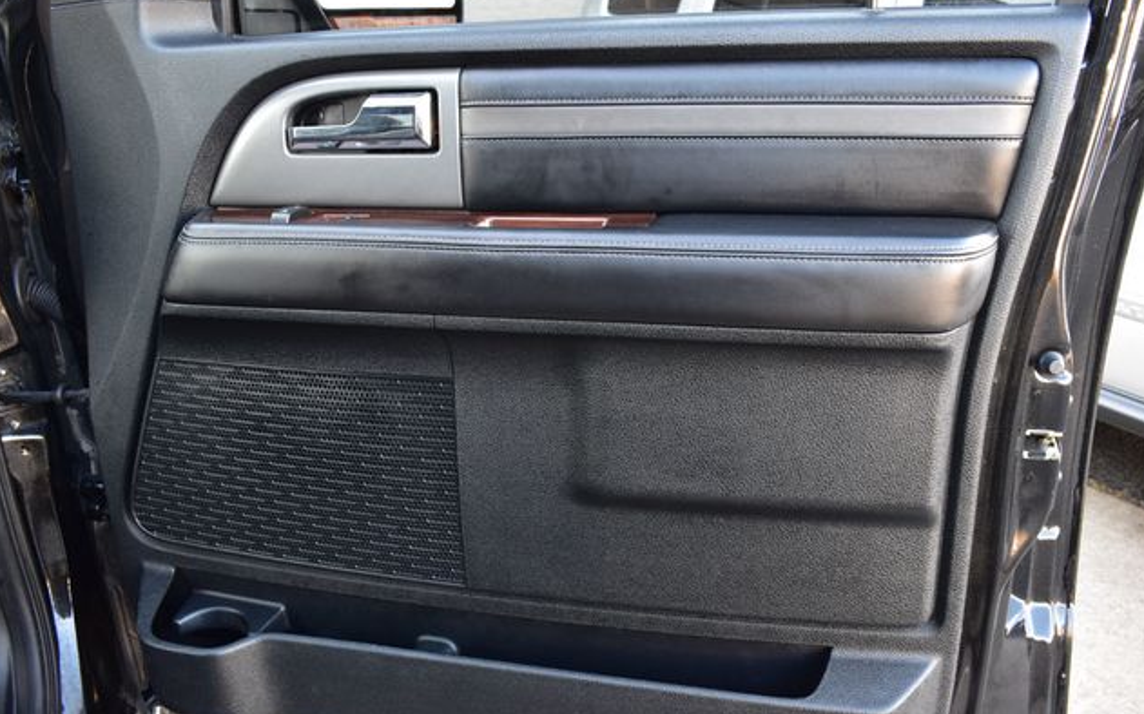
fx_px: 966
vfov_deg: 40.6
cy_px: 361
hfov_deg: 61.2
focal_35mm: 31
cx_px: 573
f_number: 6.3
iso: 400
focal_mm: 20
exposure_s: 1/15
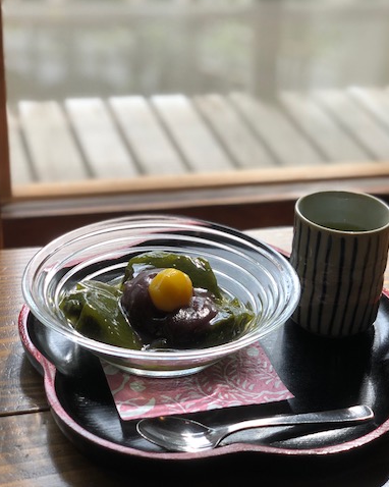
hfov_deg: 22.4
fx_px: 979
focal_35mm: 68
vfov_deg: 27.9
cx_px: 261
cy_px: 244
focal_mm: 6
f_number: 2.4
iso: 16
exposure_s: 1/60
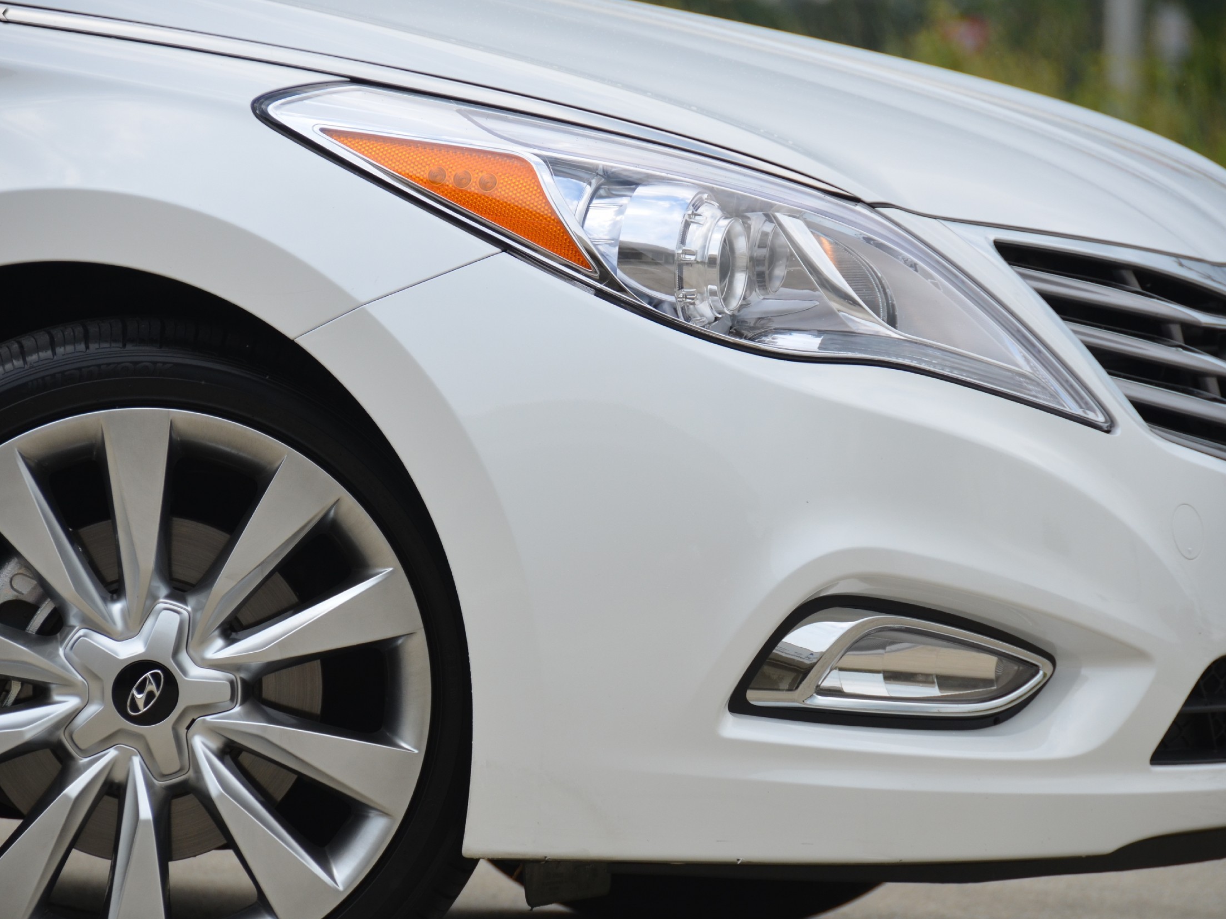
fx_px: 9844
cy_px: 461
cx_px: 580
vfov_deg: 5.3
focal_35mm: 278
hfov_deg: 7.1
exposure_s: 1/1600
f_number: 5.6
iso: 400
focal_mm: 170
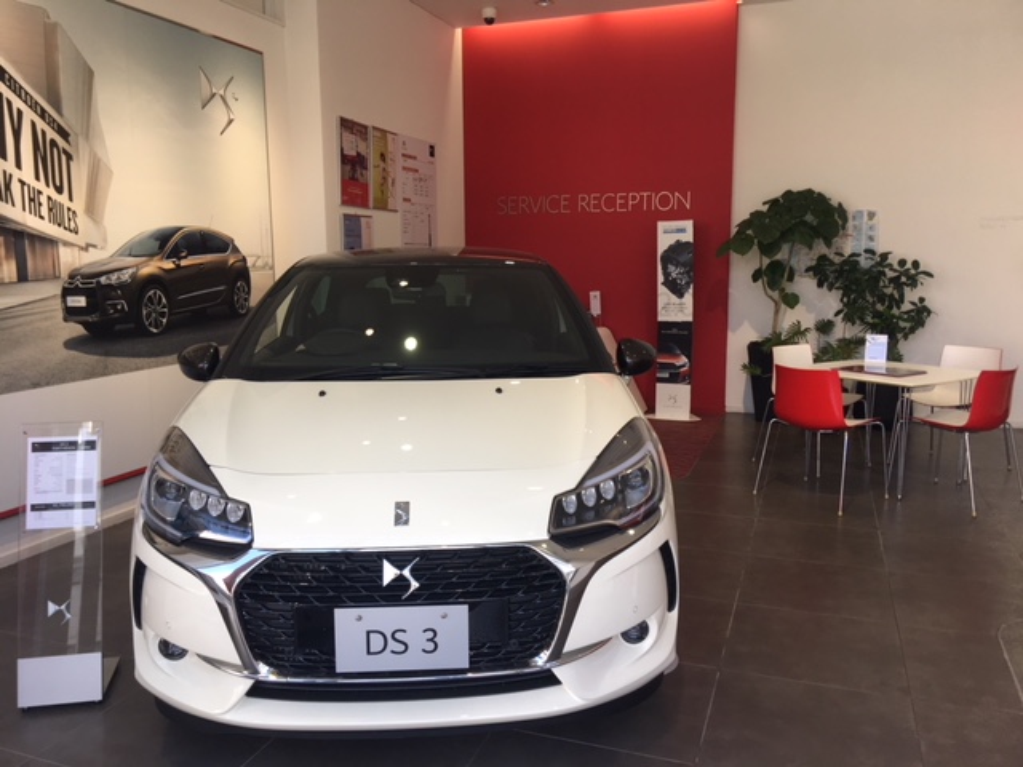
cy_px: 384
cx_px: 512
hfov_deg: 61.7
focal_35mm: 29
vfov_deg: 48.2
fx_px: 857
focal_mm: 4.15
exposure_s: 1/120
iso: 32
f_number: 2.2
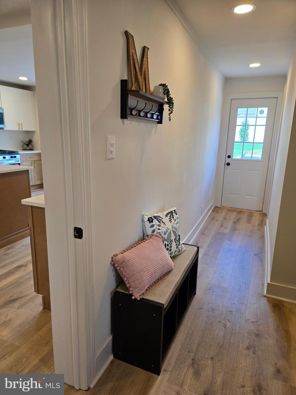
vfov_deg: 73.9
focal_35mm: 23
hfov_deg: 58.9
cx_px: 148
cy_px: 198
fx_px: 262
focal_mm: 5.4
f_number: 1.8
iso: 80
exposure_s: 1/120
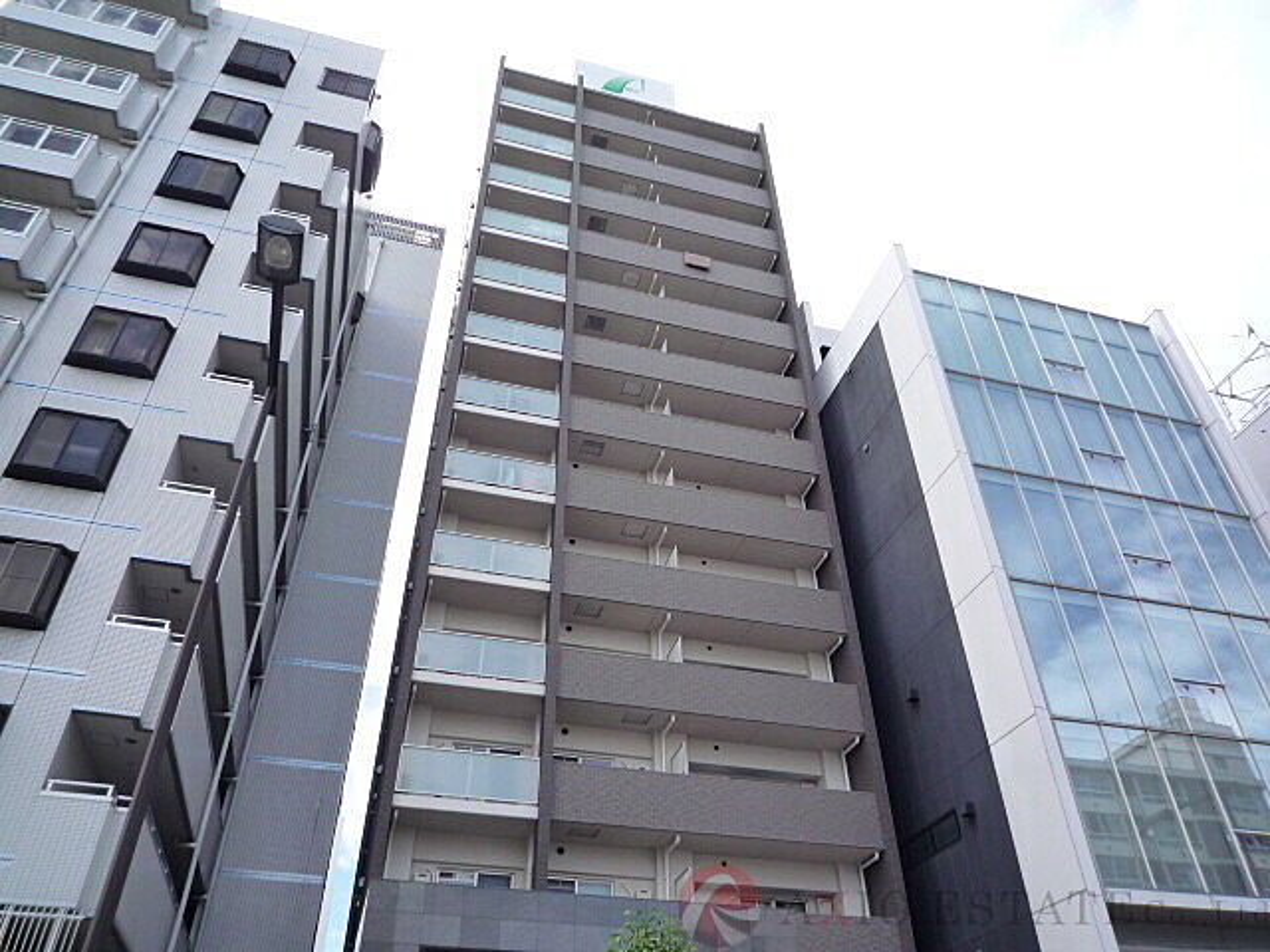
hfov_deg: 69.4
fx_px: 917
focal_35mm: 25
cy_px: 476
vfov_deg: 54.9
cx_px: 635
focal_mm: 4.4
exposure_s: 1/500
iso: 160
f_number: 4
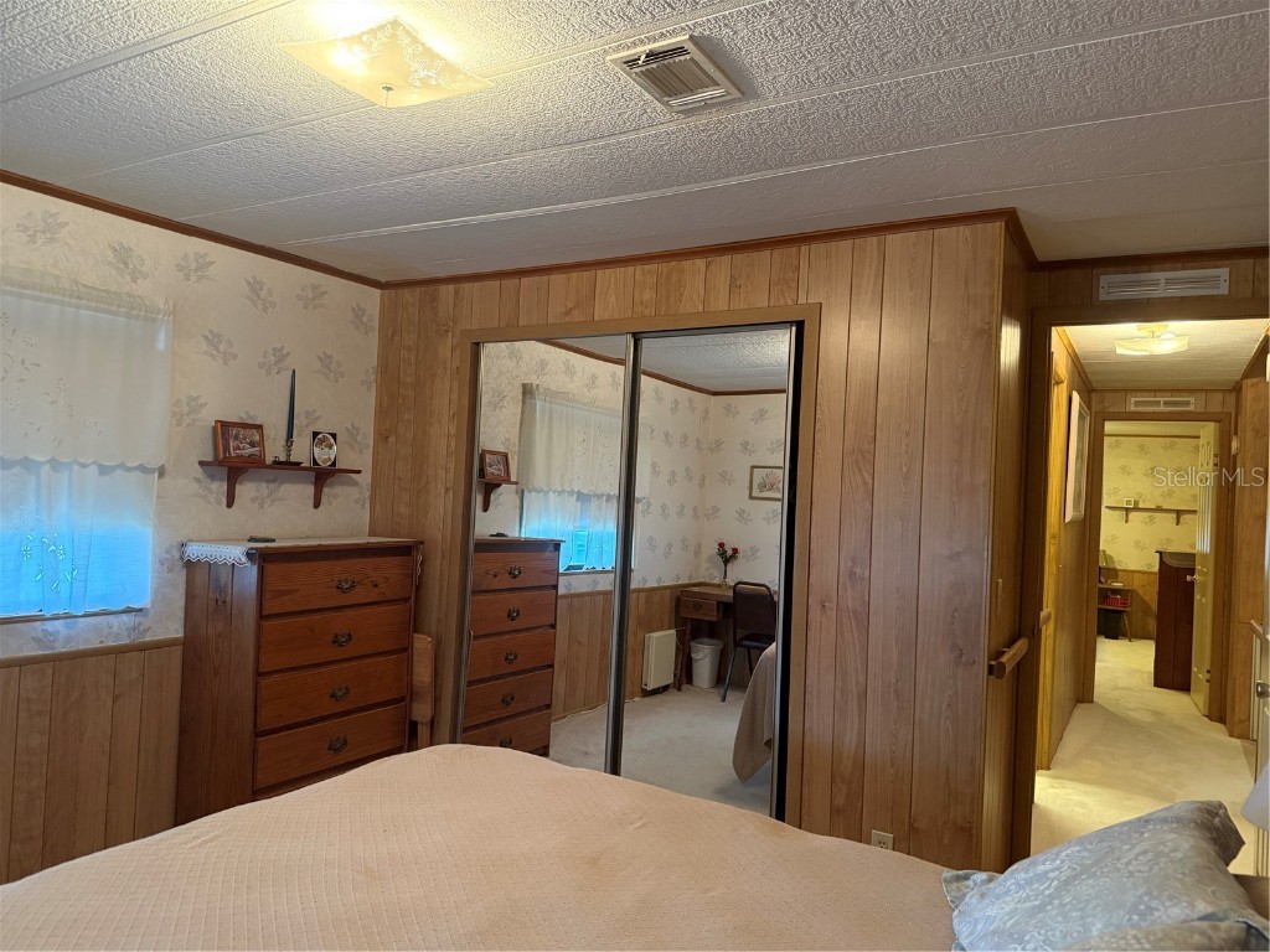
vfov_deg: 56.8
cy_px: 476
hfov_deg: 71.6
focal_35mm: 24
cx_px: 635
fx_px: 881
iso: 500
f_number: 1.78
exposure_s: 1/60
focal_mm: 6.76
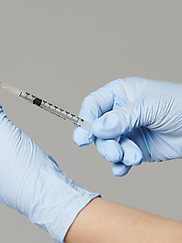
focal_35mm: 369
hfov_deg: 4.0
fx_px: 2591
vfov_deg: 5.4
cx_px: -56
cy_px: 74
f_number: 8
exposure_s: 1/125
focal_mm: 170
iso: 100
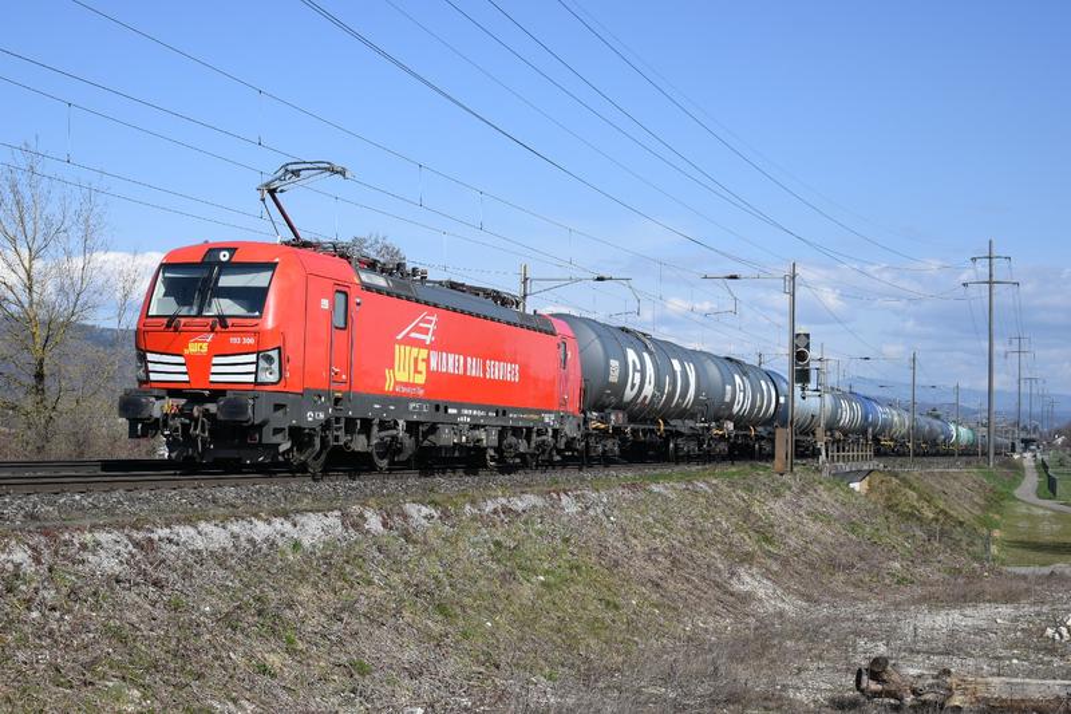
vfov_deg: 26.5
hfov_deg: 38.9
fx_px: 1517
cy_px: 357
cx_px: 536
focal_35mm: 51
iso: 200
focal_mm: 34
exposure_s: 1/1250
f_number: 5.6
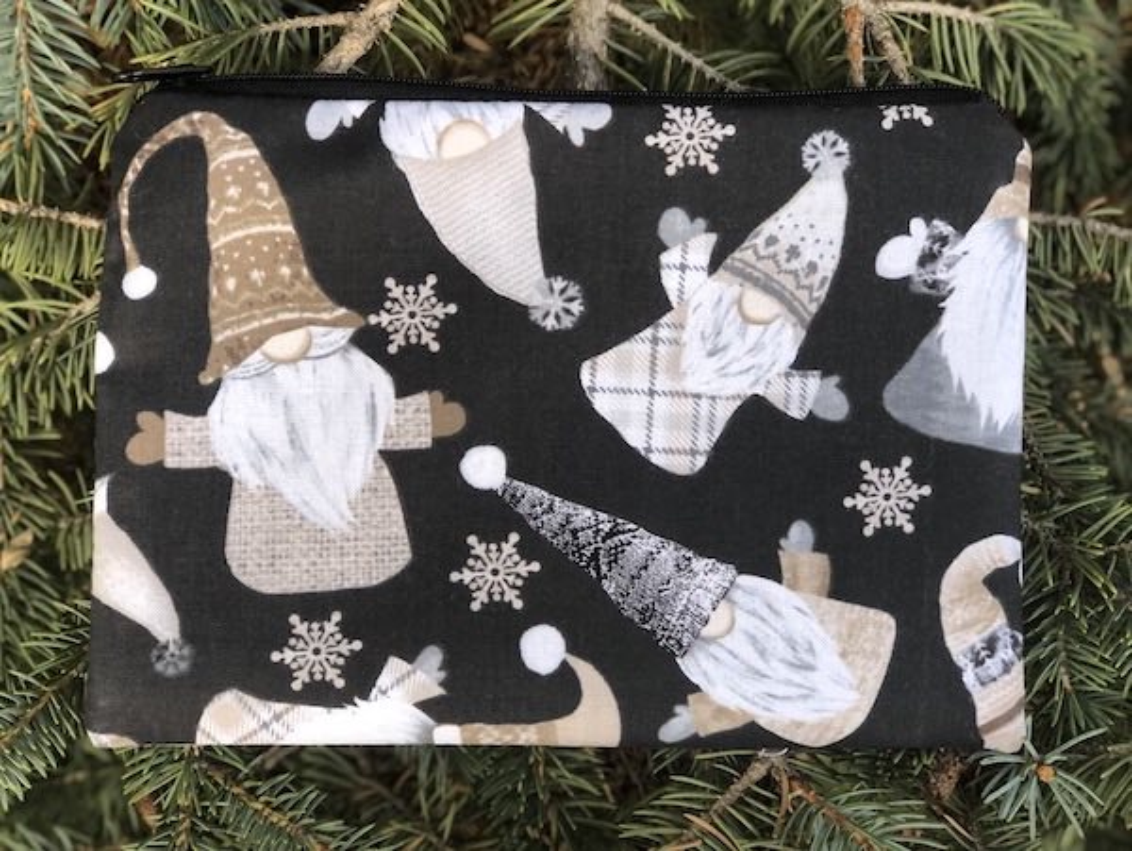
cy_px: 426
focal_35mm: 57
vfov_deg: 25.7
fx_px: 1865
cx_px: 566
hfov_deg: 33.8
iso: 32
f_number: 2.8
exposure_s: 1/30
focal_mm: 6.6
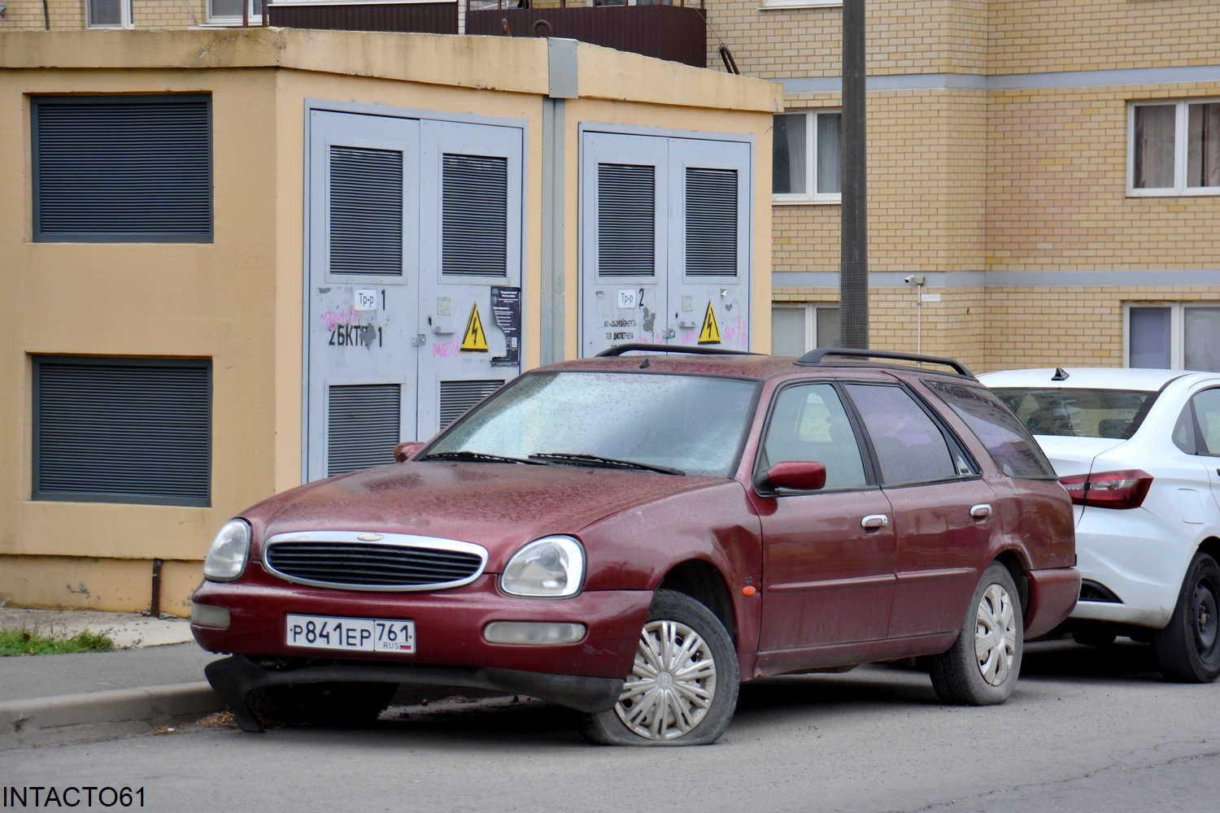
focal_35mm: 93
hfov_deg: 21.9
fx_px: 3151
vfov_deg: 14.7
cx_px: 610
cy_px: 406
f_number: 5.6
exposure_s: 1/125
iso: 360
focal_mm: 62
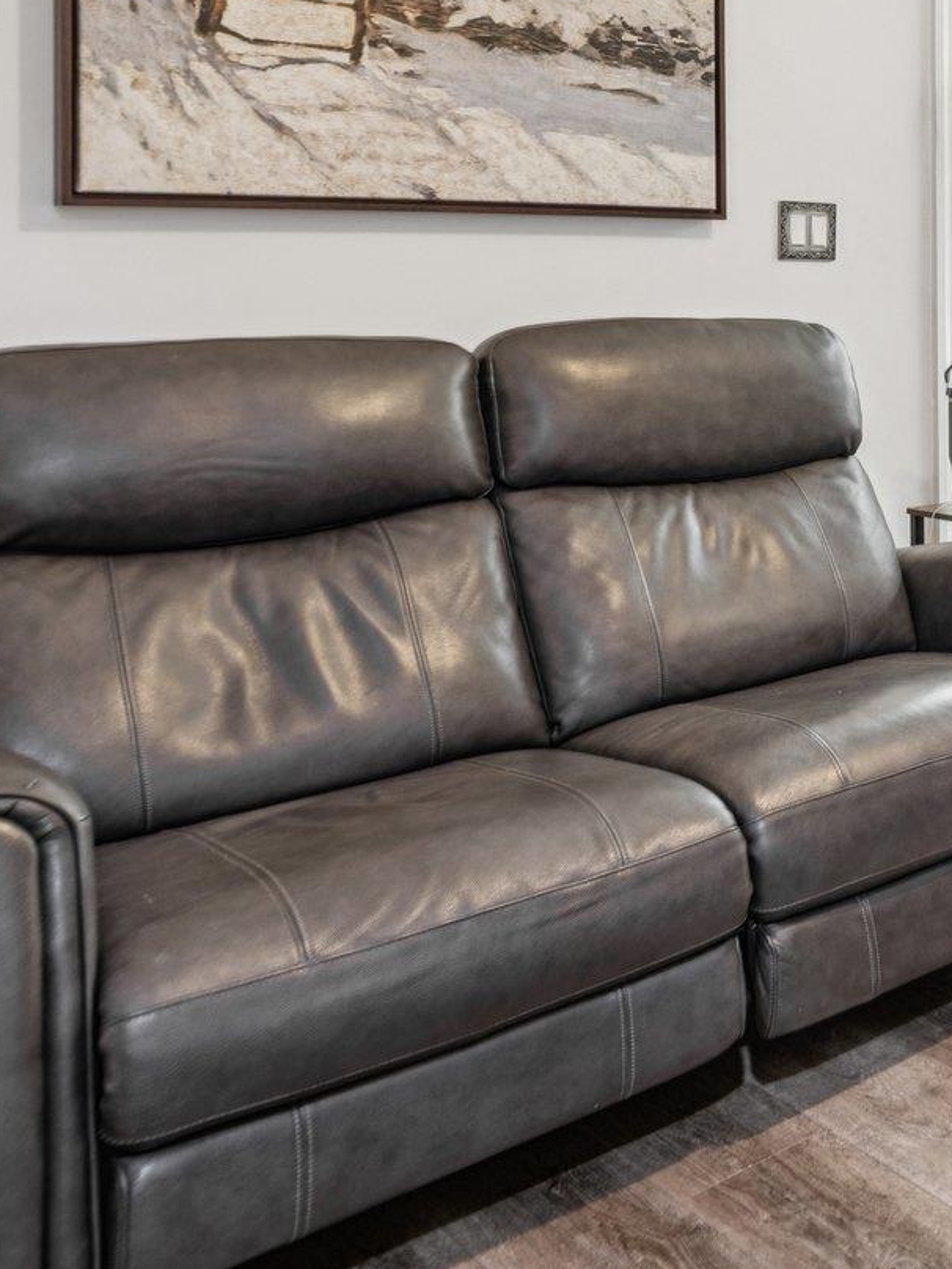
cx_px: 1499
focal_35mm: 39
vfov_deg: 45.7
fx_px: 1430
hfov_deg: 25.4
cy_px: 276
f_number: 8
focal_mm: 16
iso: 250
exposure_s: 1/4
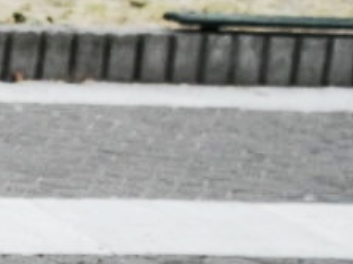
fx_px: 1712
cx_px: -519
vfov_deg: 8.4
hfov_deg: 10.1
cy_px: 514
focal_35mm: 168
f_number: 2.8
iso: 3200
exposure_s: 1/3200
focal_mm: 24
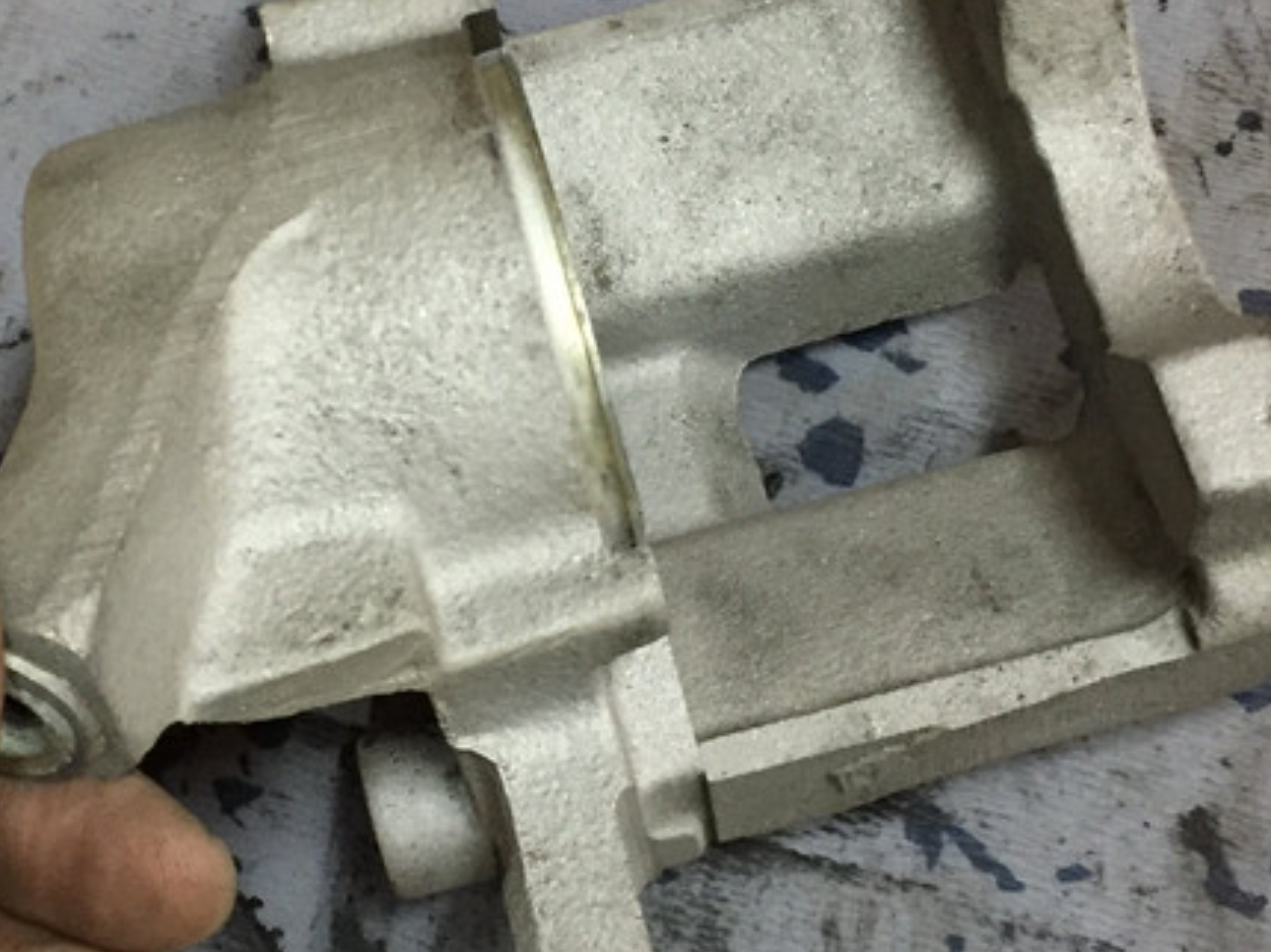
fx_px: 2642
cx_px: 474
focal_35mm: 72
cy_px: 441
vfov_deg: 20.4
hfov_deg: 27.0
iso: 250
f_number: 2.2
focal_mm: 4.15
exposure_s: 1/25
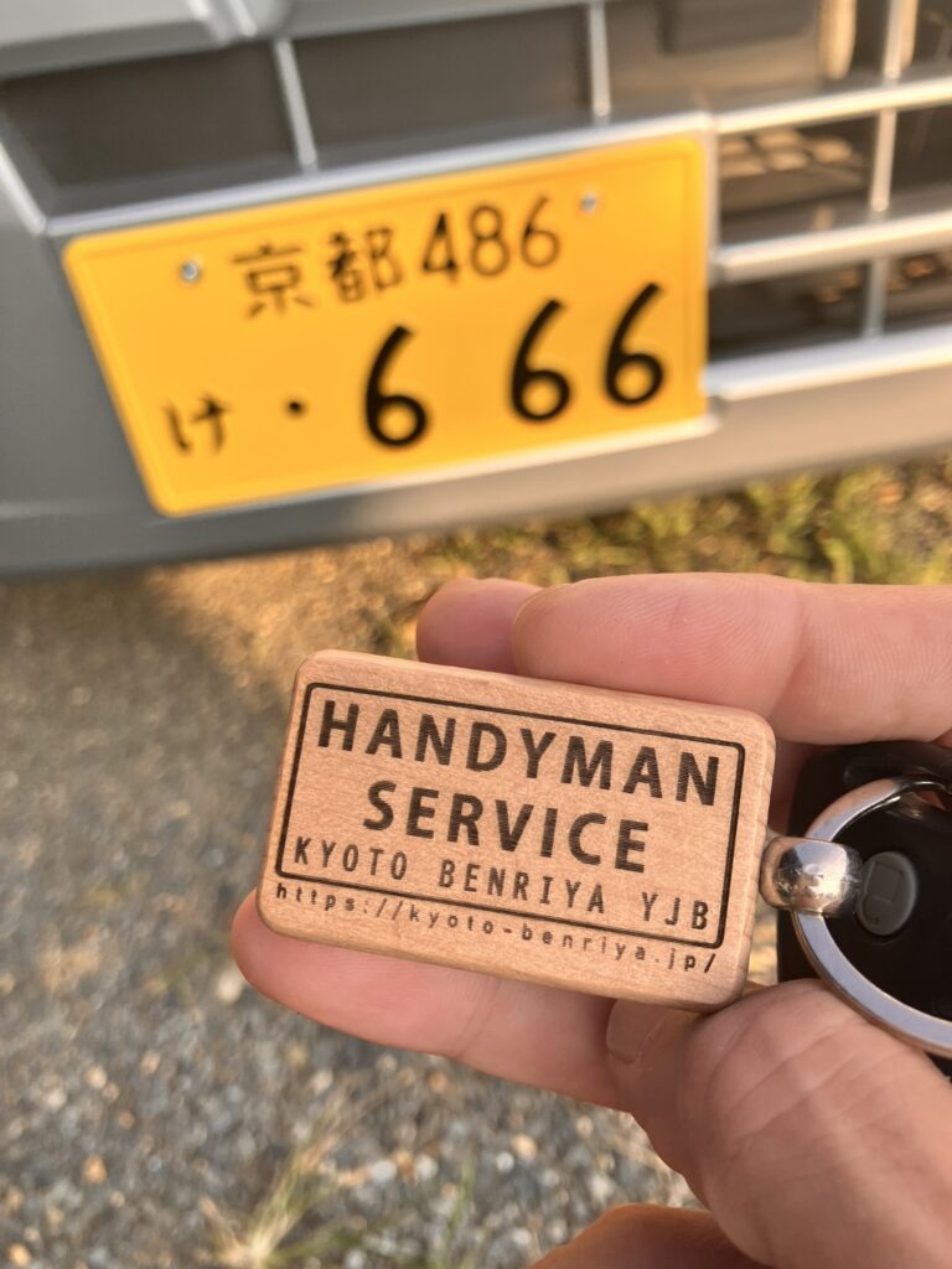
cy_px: 634
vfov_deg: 63.4
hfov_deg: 49.7
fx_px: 1027
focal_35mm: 28
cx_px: 476
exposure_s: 1/450
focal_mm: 3.99
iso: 32
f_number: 1.8
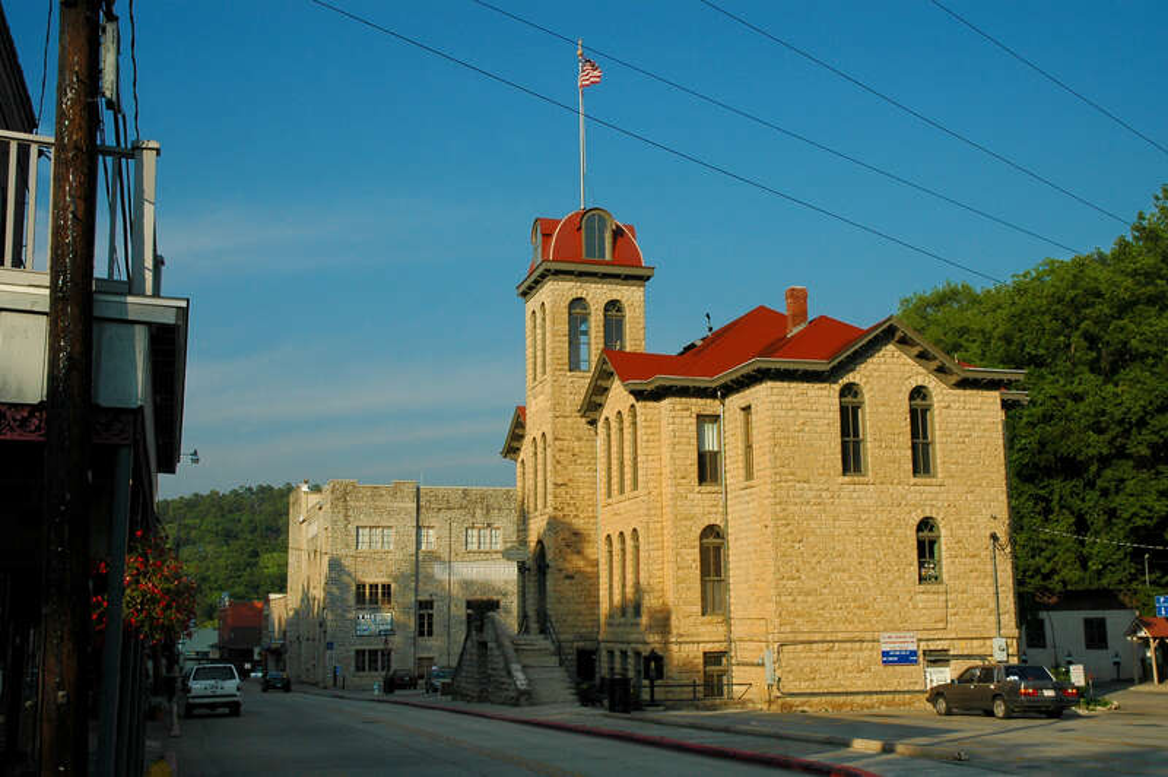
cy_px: 388
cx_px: 584
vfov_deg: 33.0
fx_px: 1313
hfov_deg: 48.0
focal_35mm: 40
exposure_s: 1/500
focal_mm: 27
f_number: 11
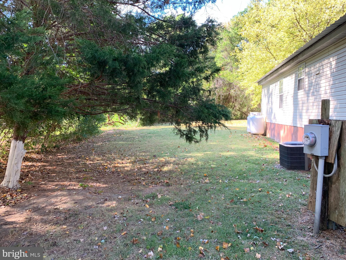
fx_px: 270
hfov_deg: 65.3
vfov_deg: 51.3
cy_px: 126
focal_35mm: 27
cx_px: 179
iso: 40
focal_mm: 4.25
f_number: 1.8
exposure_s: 1/121
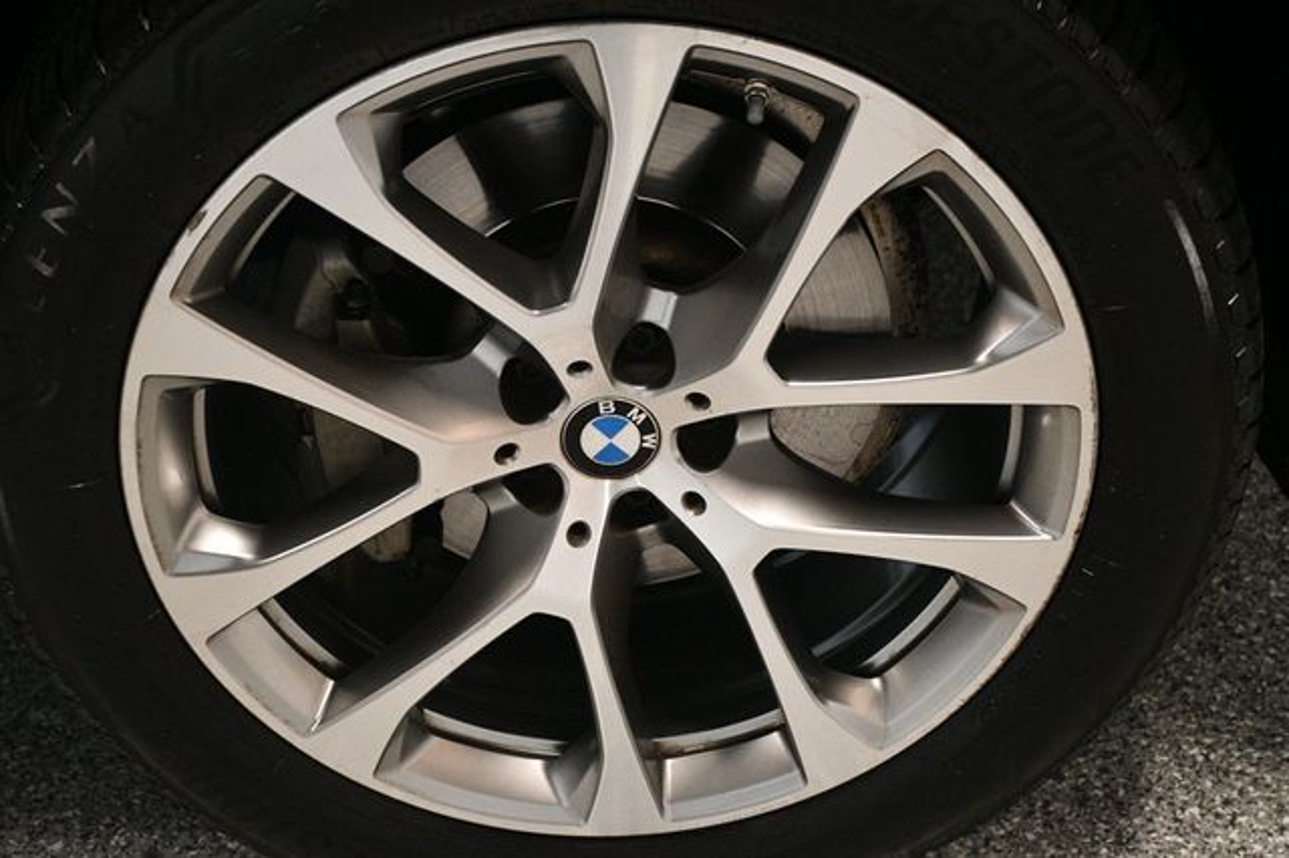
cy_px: 429
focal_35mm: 63
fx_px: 2254
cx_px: 644
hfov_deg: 31.9
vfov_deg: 21.5
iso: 3200
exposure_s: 1/125
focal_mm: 42
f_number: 4.5
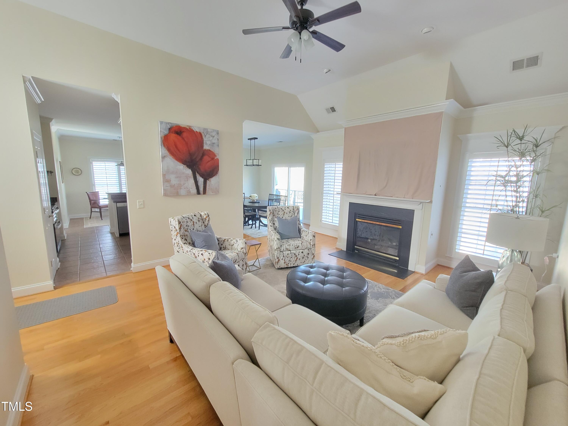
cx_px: 284
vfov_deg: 89.9
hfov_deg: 106.2
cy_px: 213
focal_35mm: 13
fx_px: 213
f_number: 2.2
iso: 800
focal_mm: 2.2
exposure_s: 1/24
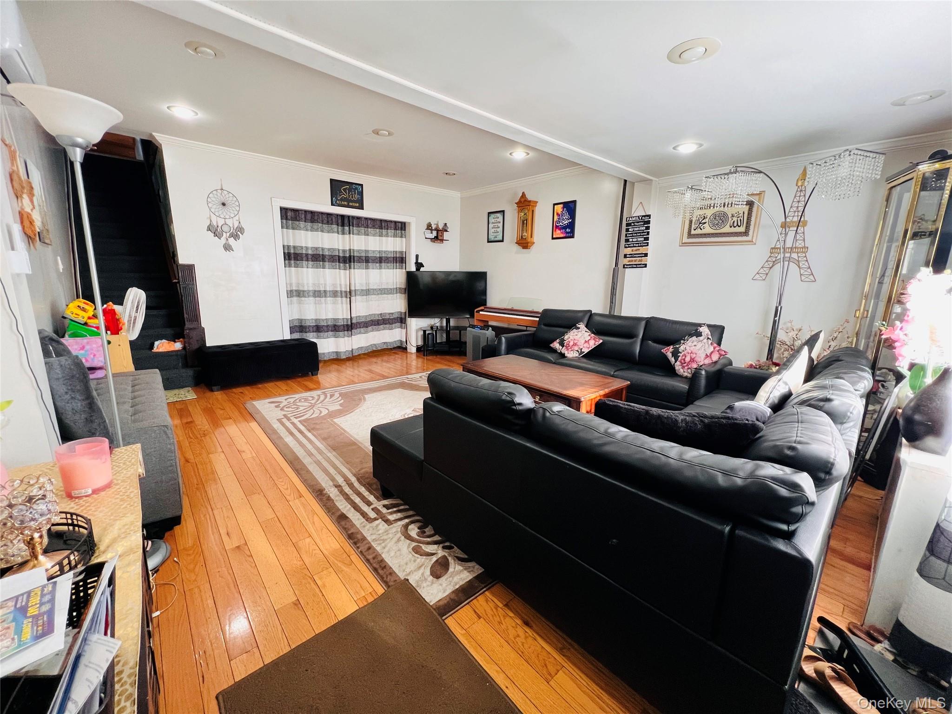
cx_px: 476
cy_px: 357
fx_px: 358
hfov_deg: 106.2
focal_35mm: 13
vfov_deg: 89.9
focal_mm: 1.57
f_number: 1.8
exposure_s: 1/60
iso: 200
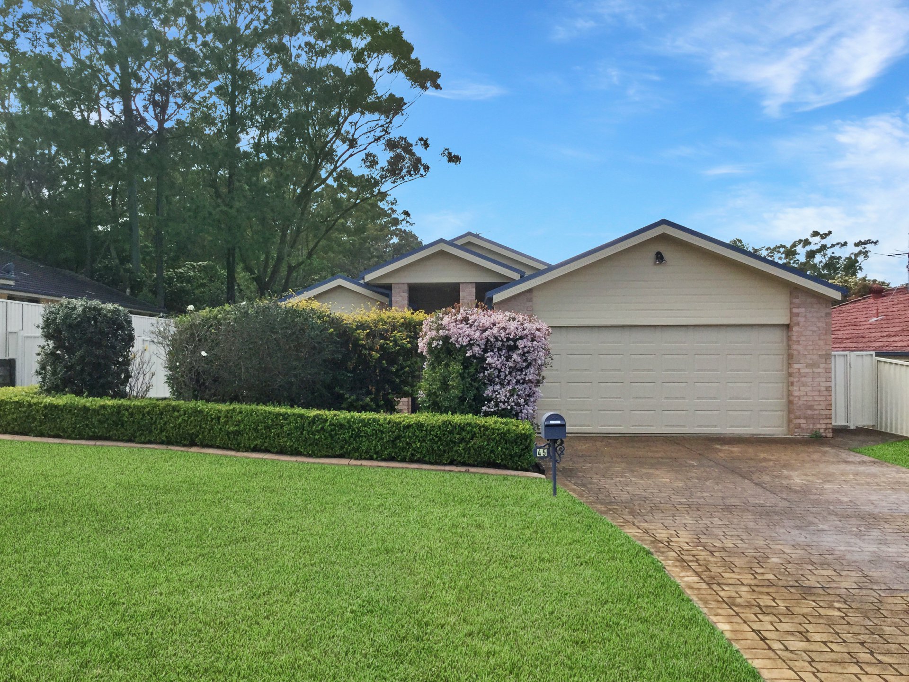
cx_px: 454
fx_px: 814
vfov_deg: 45.4
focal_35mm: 31
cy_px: 341
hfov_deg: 58.4
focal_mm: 3.3
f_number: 2.4
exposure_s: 1/684
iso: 25
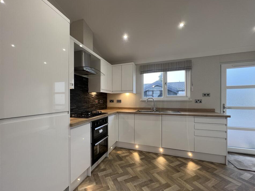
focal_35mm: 14
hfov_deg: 102.0
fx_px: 103
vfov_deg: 85.6
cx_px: 120
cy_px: 100
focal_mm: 1.57
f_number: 1.8
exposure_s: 1/100
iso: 100
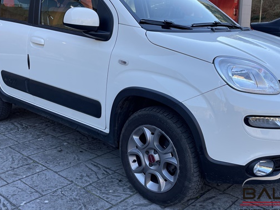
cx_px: 151
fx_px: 332
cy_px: 86
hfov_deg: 45.7
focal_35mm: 41
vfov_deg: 35.0
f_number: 1.6
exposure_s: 1/327
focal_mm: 4.2
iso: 32
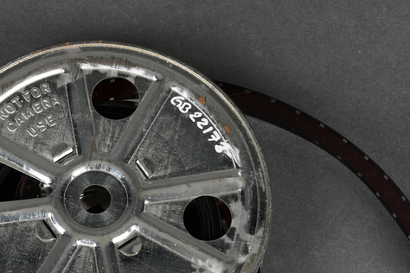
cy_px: 216
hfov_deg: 13.5
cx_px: 93
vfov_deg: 9.0
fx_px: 1731
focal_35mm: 152
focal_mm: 40
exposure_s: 1/125
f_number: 13
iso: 100
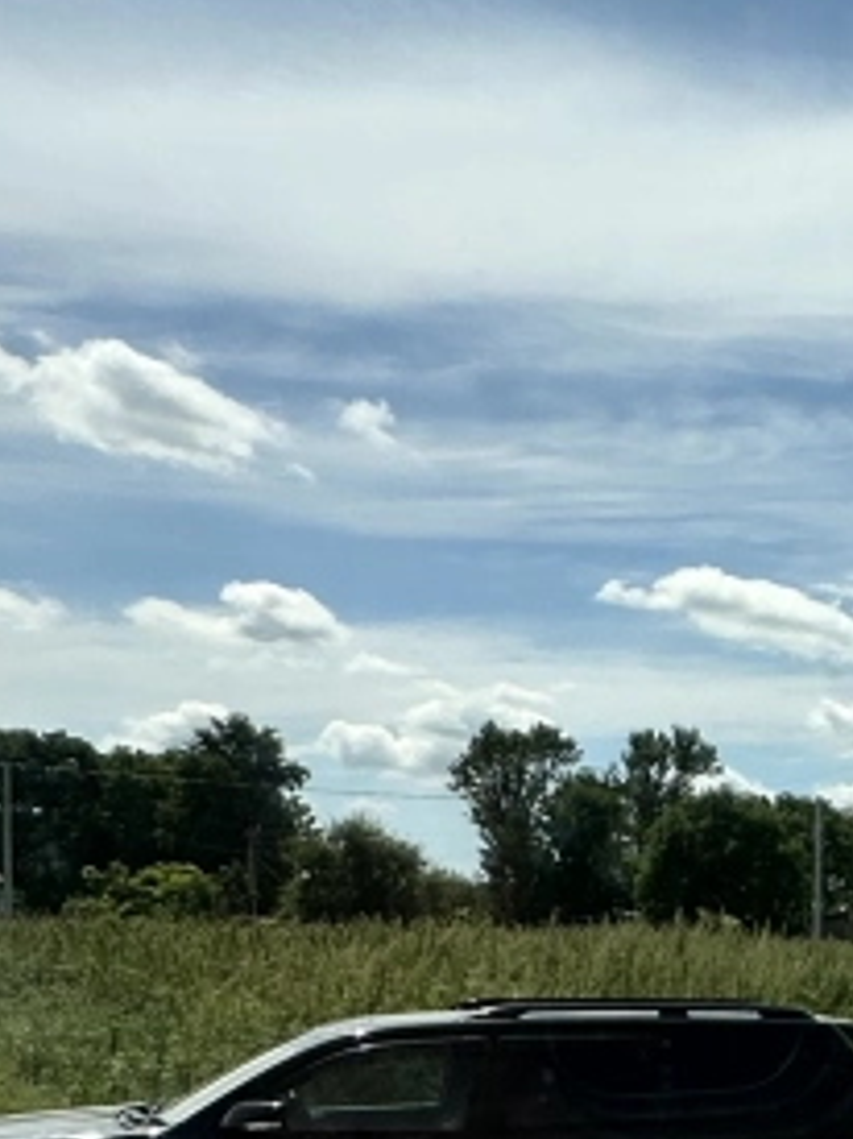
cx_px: 1586
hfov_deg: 19.2
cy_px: 1081
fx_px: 1808
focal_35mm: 55
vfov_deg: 32.7
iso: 50
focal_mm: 2.22
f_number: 2.2
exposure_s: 1/2304
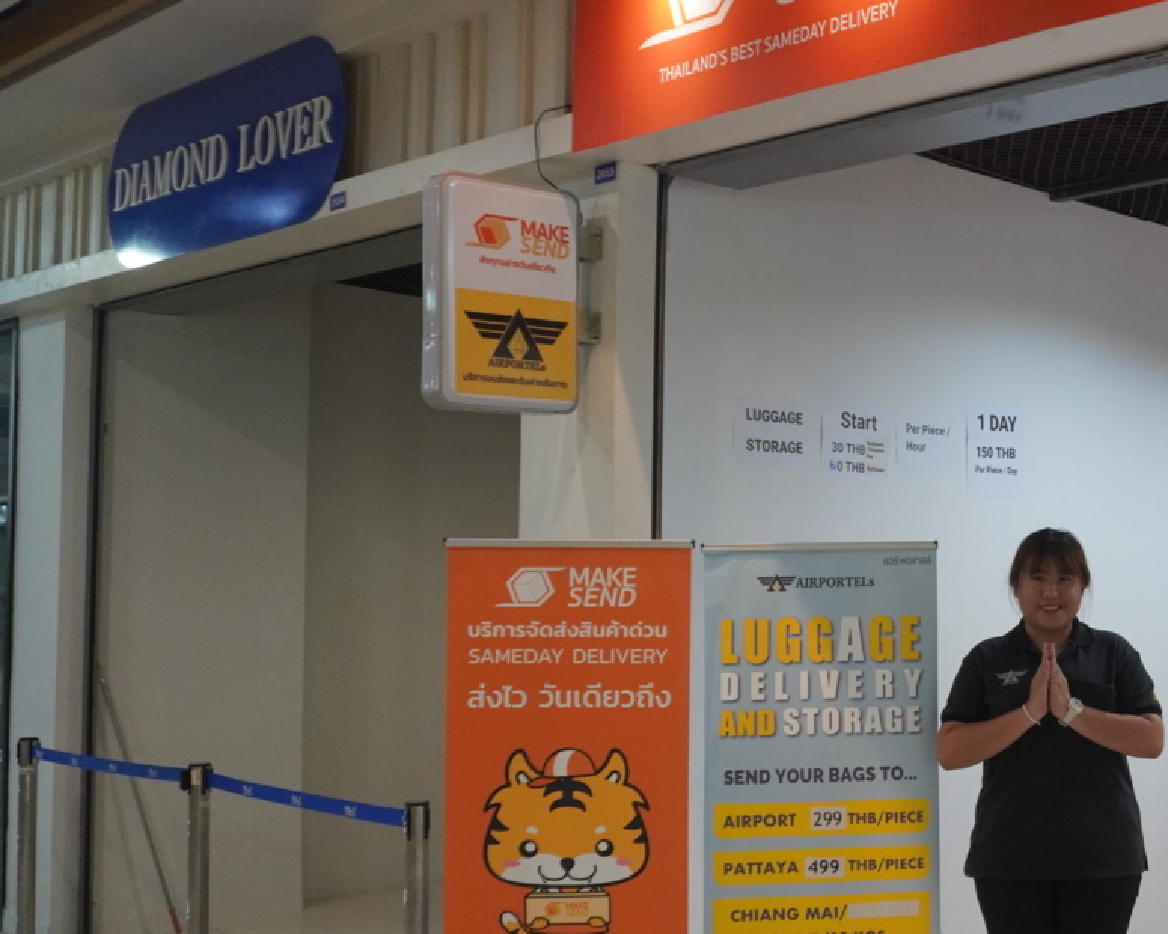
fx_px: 1625
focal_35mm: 47
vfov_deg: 32.1
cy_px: 523
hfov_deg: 35.2
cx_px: 1207
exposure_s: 1/160
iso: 1250
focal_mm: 16
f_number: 4
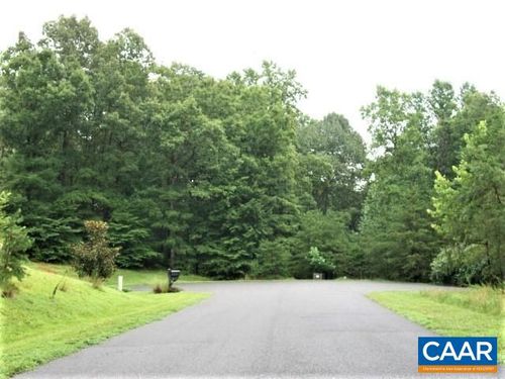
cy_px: 190
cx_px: 252
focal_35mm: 50
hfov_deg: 38.2
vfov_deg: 29.1
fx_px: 729
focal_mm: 8.8
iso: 80
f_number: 3.6
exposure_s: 1/50
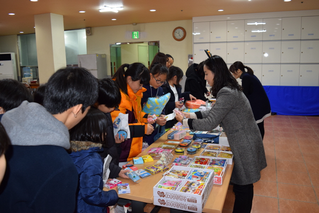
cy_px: 106
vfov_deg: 41.7
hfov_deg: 59.5
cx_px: 160
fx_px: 279
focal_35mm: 32
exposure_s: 1/100
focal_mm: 21
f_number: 5
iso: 800
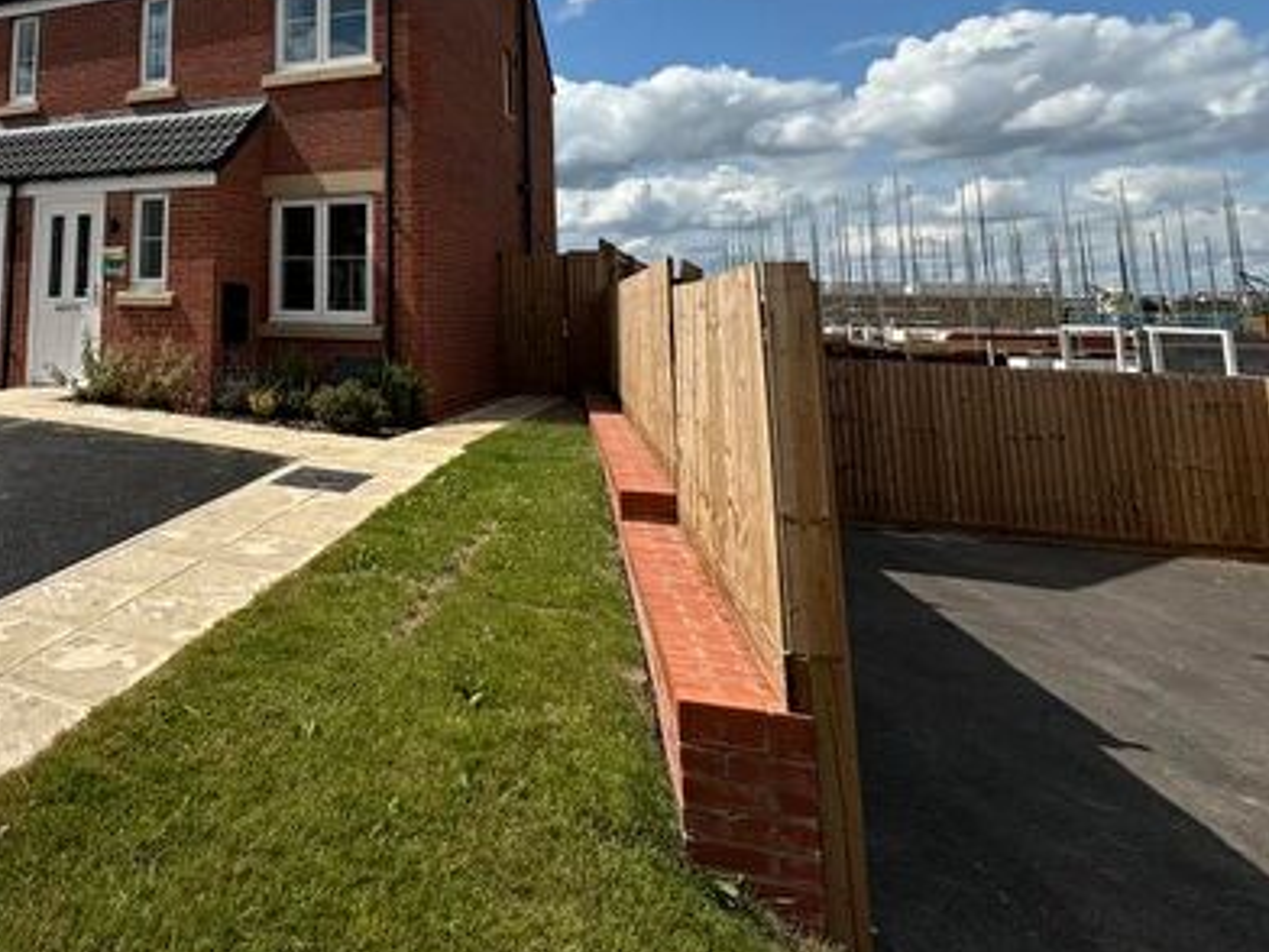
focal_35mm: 25
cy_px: 180
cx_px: 282
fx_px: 916
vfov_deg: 51.2
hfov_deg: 64.2
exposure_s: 1/2494
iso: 50
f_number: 2.2
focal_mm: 2.22
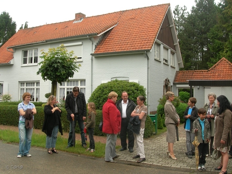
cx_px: 116
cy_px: 87
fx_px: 255
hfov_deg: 49.0
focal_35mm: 38
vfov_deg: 37.7
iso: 50
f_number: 4.8
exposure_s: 1/141
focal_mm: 7.8
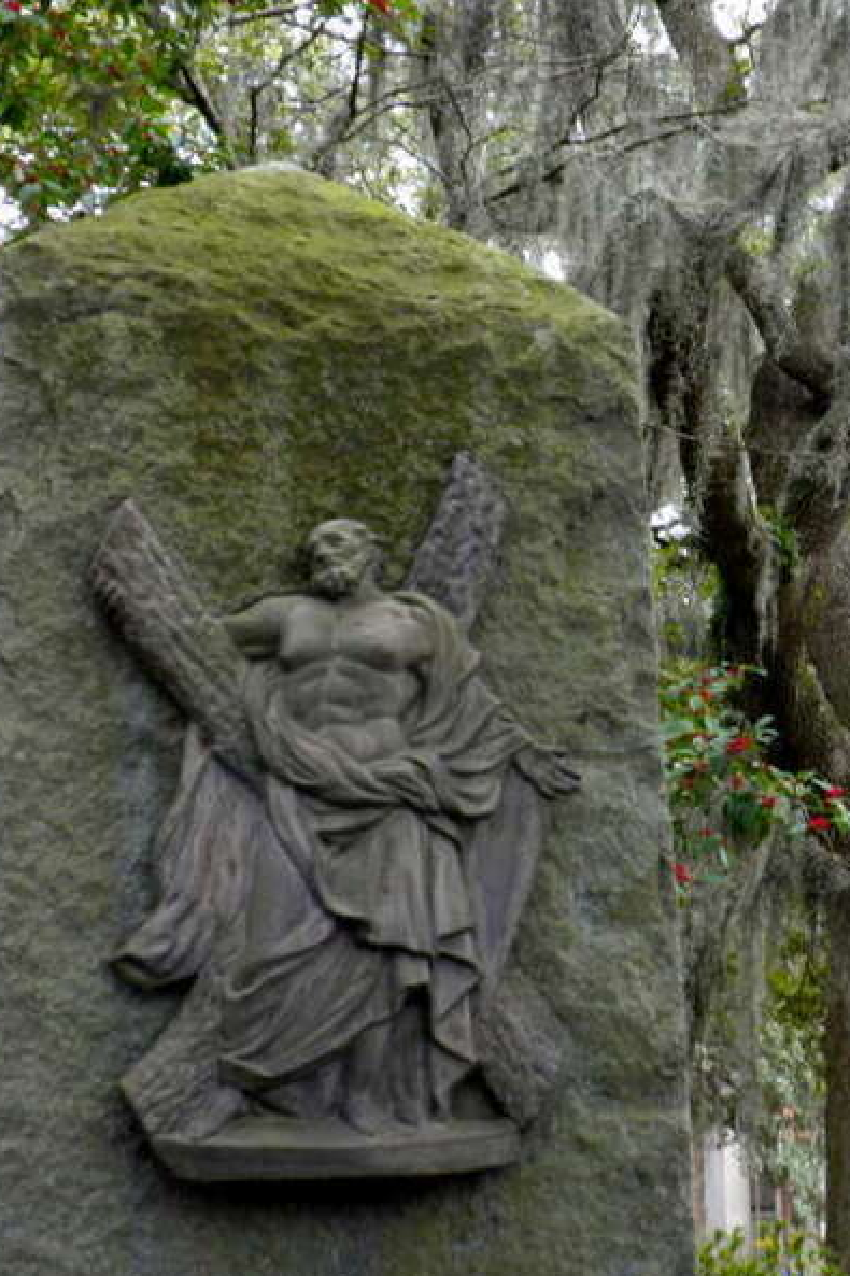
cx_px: 693
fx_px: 2587
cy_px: 643
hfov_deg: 18.5
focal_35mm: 73
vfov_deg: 27.7
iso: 64
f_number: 4.3
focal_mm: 9.1
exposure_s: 1/26
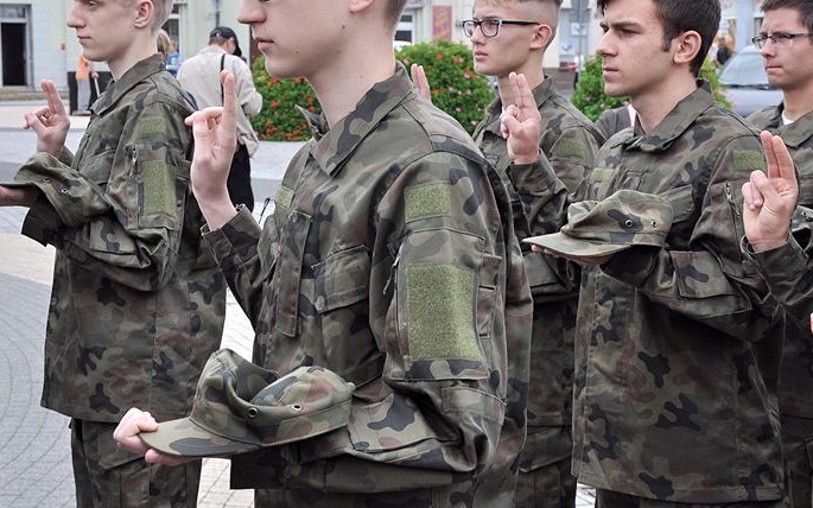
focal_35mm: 72
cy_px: 181
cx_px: 330
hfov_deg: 28.5
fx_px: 1595
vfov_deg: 18.1
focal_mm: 38
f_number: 8
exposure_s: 1/250
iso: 500
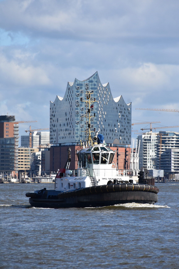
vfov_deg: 6.9
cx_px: 90
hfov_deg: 4.6
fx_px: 2237
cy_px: 134
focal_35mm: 300
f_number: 7.1
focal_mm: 200
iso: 800
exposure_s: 1/3200
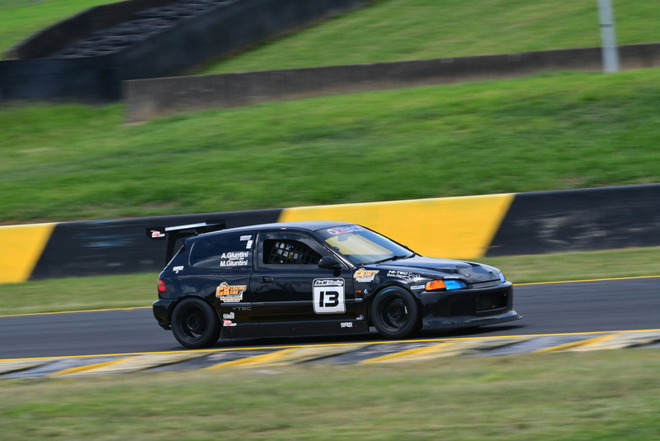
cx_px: 330
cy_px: 220
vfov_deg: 3.8
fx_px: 6602
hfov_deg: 5.7
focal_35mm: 360
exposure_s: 1/320
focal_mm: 240
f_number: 13
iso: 320
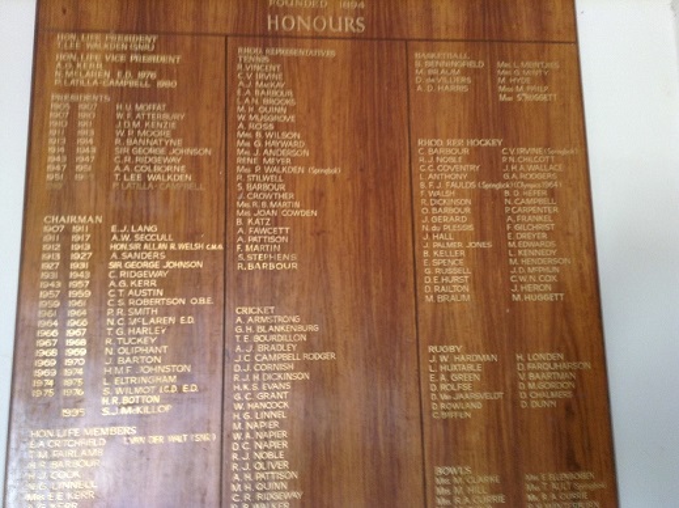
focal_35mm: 33
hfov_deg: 55.4
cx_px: 340
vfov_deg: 42.9
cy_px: 254
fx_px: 647
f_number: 2.4
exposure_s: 1/24
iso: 50
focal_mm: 3.3
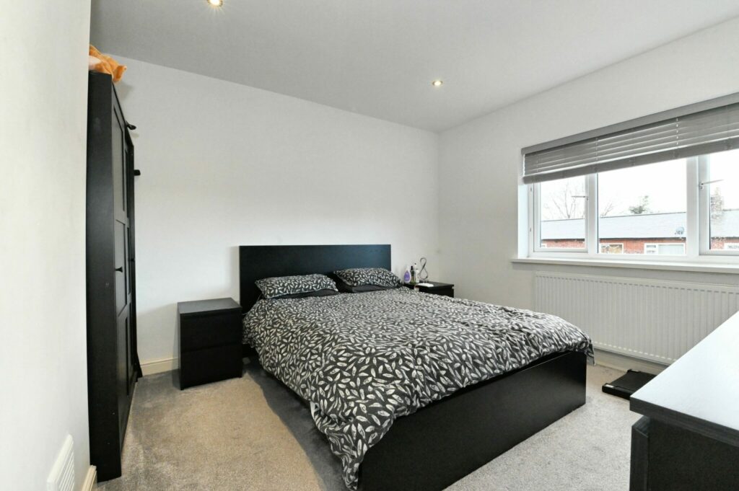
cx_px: 370
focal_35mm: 15
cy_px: 246
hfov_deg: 100.4
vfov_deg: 77.2
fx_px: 308
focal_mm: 15
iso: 6400
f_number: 10
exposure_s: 1/200
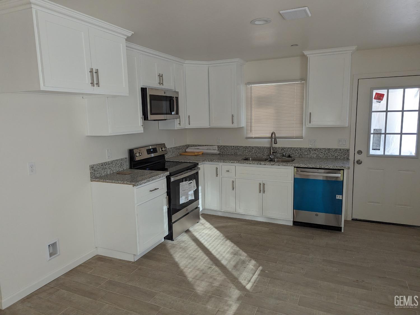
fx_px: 291
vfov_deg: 56.8
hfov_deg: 71.6
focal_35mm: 24
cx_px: 210
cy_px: 158
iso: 97
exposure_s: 1/225
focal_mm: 6.81
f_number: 1.85
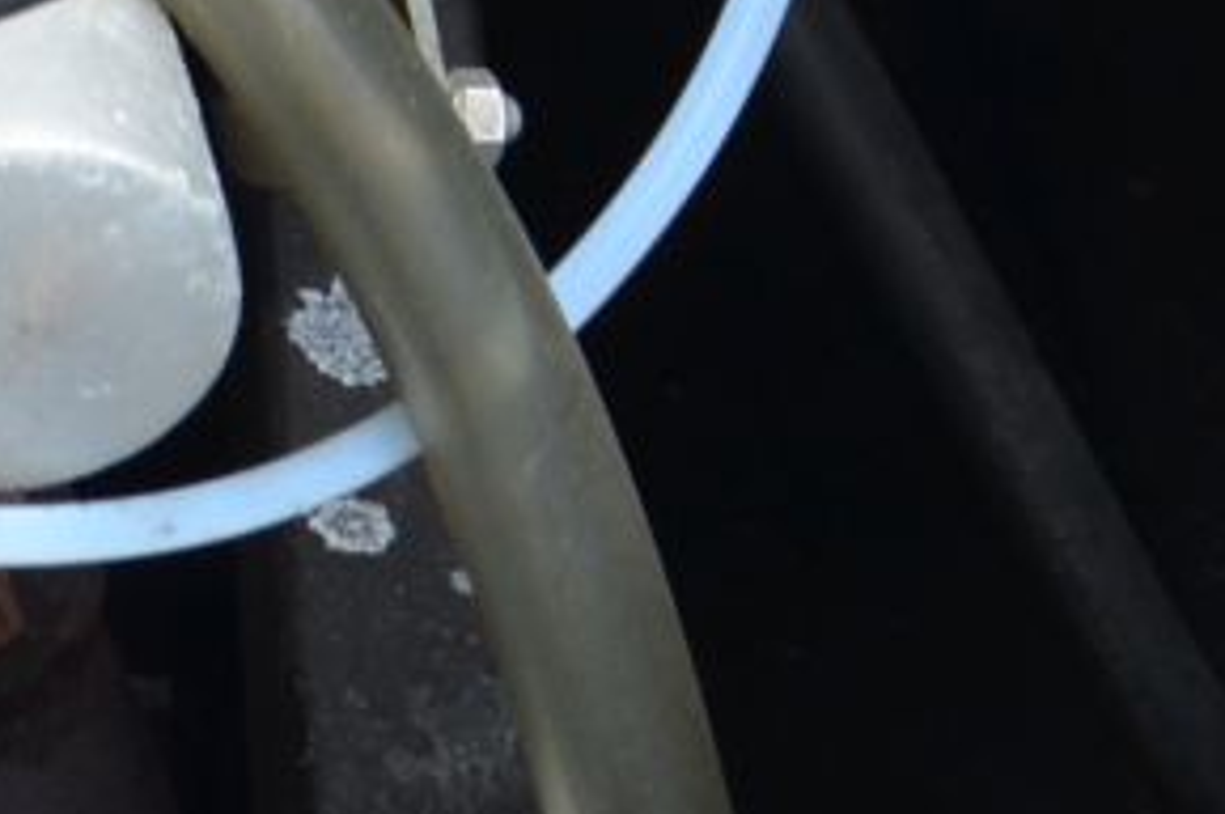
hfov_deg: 6.8
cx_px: -2043
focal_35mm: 280
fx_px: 9517
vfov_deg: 4.8
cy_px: -1107
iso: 400
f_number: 4.2
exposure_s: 1/60
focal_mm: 30
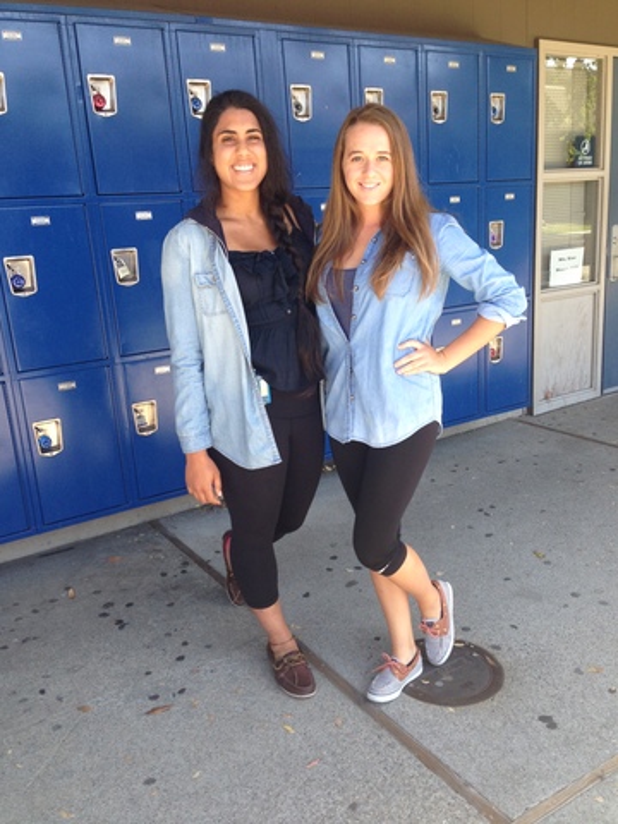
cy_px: 412
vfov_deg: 55.4
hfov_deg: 42.9
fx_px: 786
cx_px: 309
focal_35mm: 33
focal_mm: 4.12
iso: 50
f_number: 2.4
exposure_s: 1/128
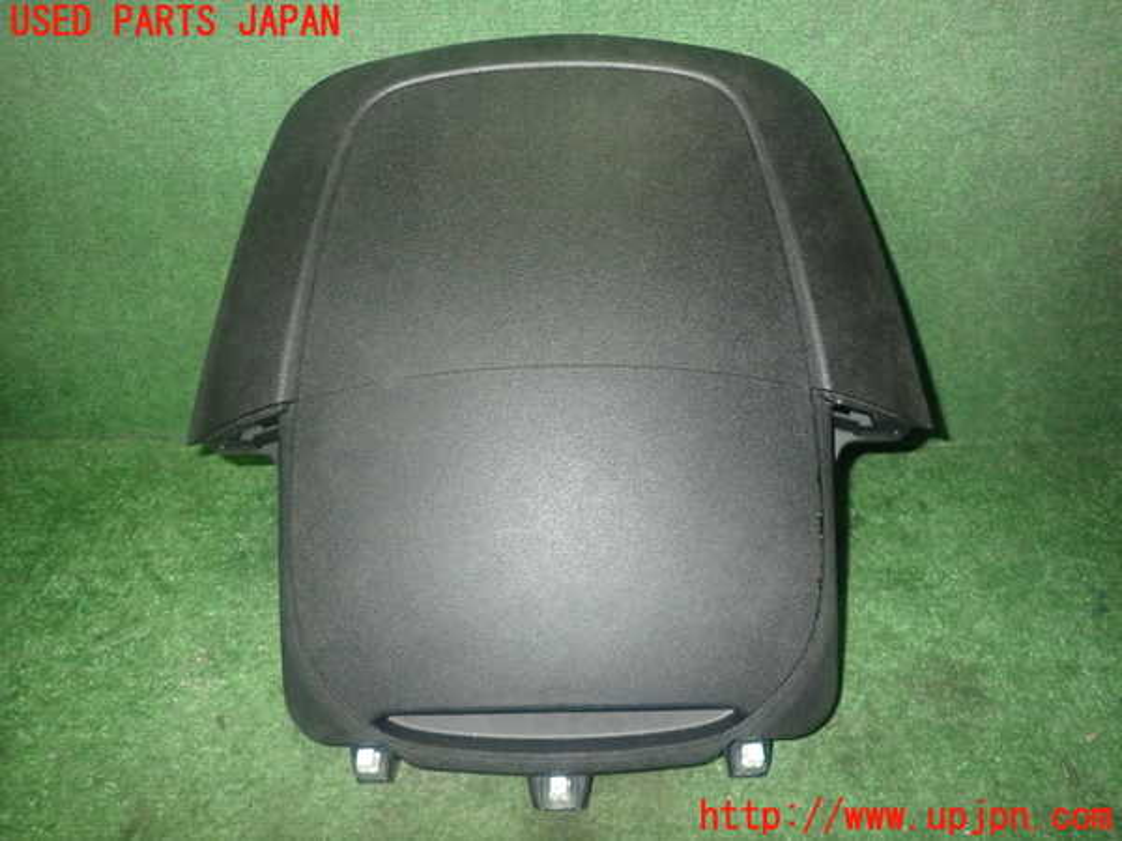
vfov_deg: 54.9
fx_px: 810
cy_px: 420
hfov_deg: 69.4
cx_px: 561
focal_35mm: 25
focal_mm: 4.5
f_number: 5.6
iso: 640
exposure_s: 1/30
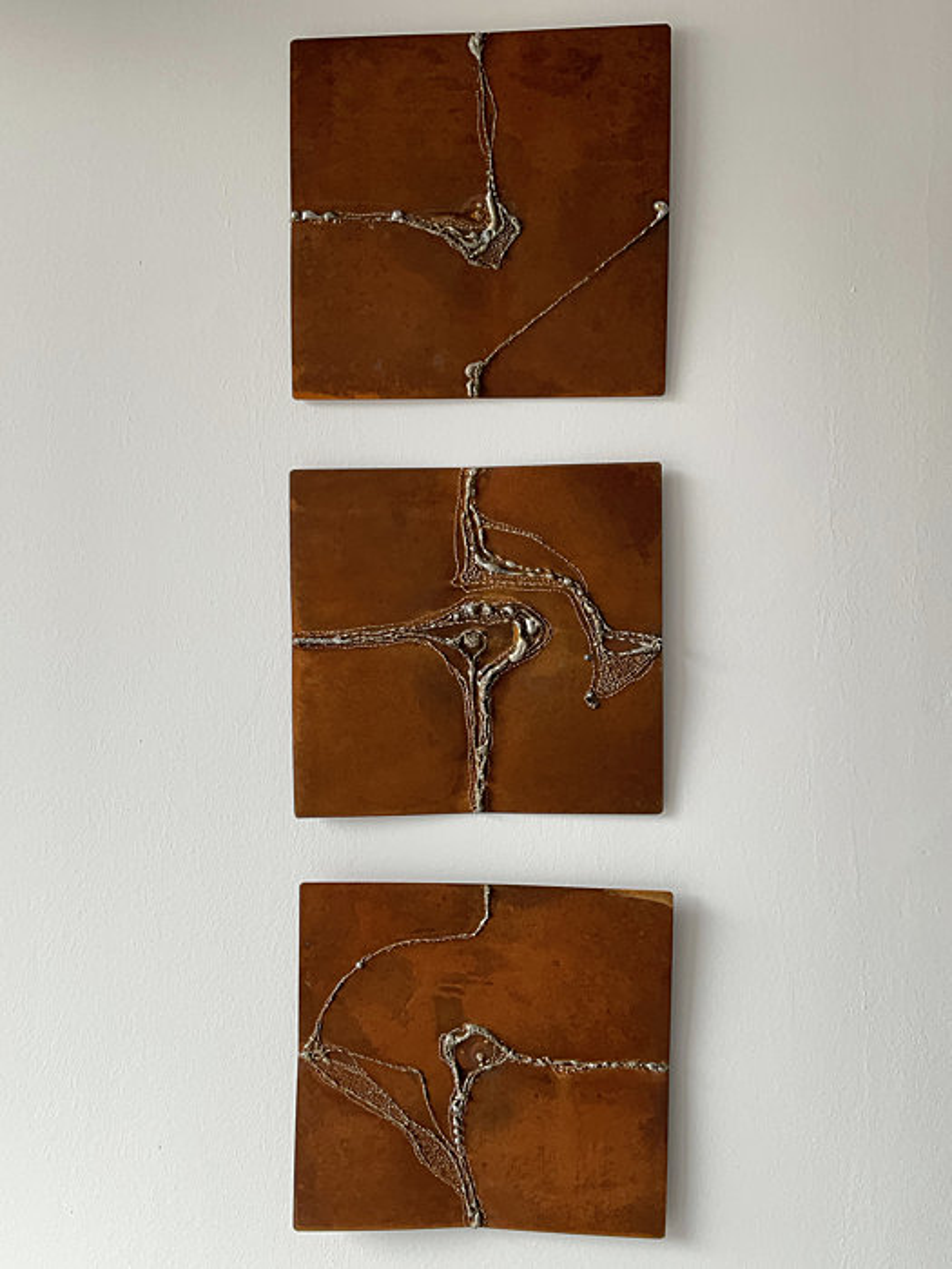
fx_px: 1063
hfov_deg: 48.2
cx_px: 476
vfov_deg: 61.7
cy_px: 634
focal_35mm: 29
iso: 50
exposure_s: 1/122
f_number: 1.8
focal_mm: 3
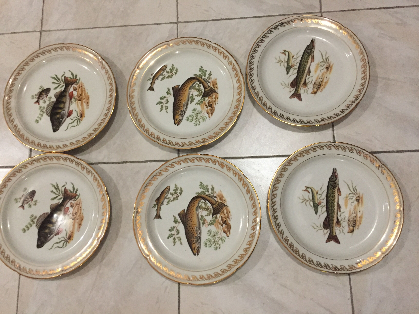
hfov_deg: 61.7
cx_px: 210
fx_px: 351
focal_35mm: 29
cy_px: 157
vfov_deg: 48.2
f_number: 2.2
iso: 250
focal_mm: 4.15
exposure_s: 1/25
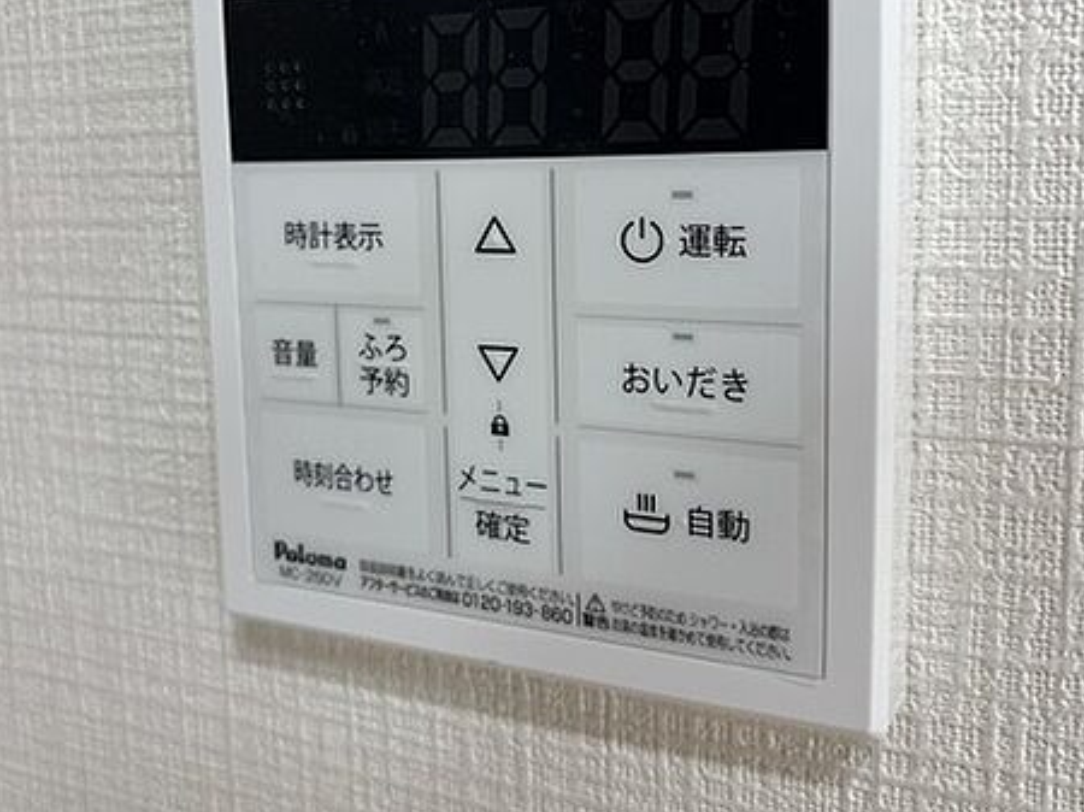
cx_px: 528
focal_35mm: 37
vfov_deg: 38.5
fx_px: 1158
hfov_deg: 50.2
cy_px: 320
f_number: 1.6
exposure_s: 1/120
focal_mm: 5.96
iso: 100
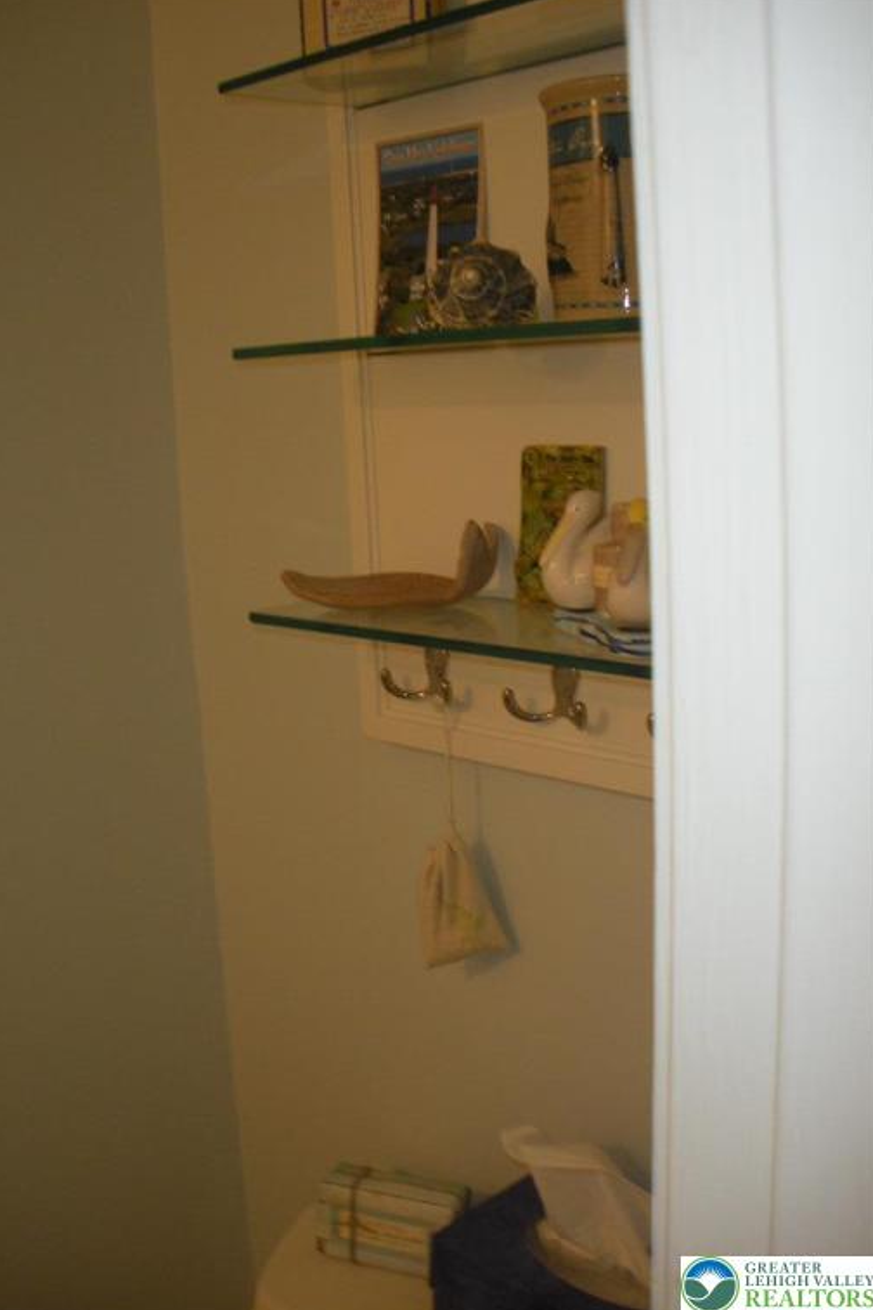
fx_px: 1346
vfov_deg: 51.9
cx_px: 381
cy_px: 657
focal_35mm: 37
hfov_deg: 35.9
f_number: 3.5
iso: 200
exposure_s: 1/30
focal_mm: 6.3
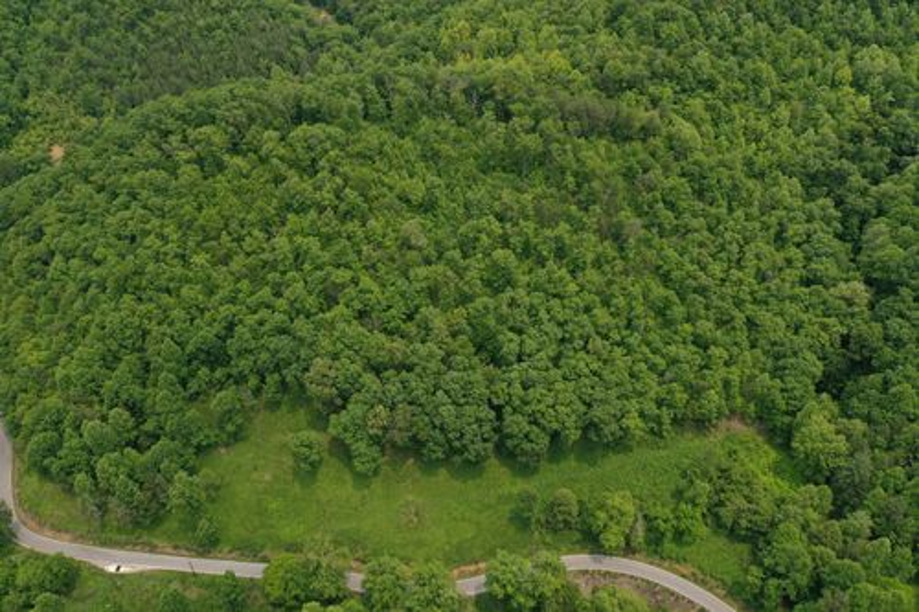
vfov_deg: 46.4
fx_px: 715
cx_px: 460
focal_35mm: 28
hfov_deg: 65.5
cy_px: 306
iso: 100
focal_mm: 10.26
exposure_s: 1/400
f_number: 5.6
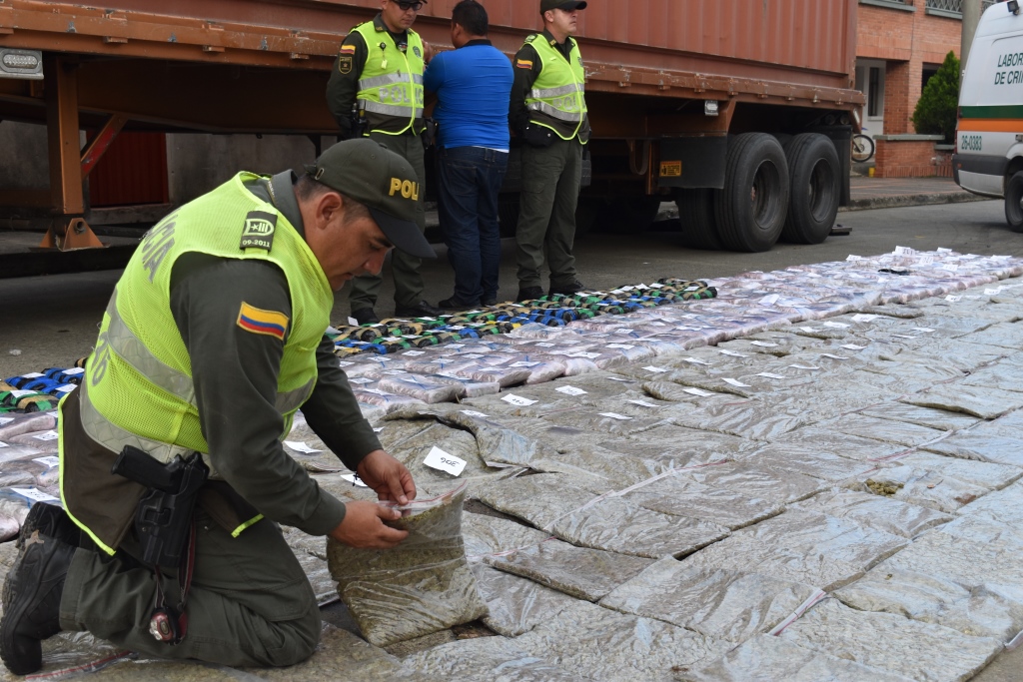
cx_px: 512
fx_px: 1279
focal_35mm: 45
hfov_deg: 43.6
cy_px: 341
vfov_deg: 29.9
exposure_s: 1/160
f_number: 6.3
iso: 400
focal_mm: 30
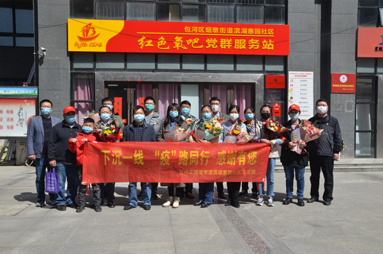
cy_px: 127
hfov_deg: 53.2
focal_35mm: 36
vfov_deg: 36.8
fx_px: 383
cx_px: 192
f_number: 13
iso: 640
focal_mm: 24
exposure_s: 1/640
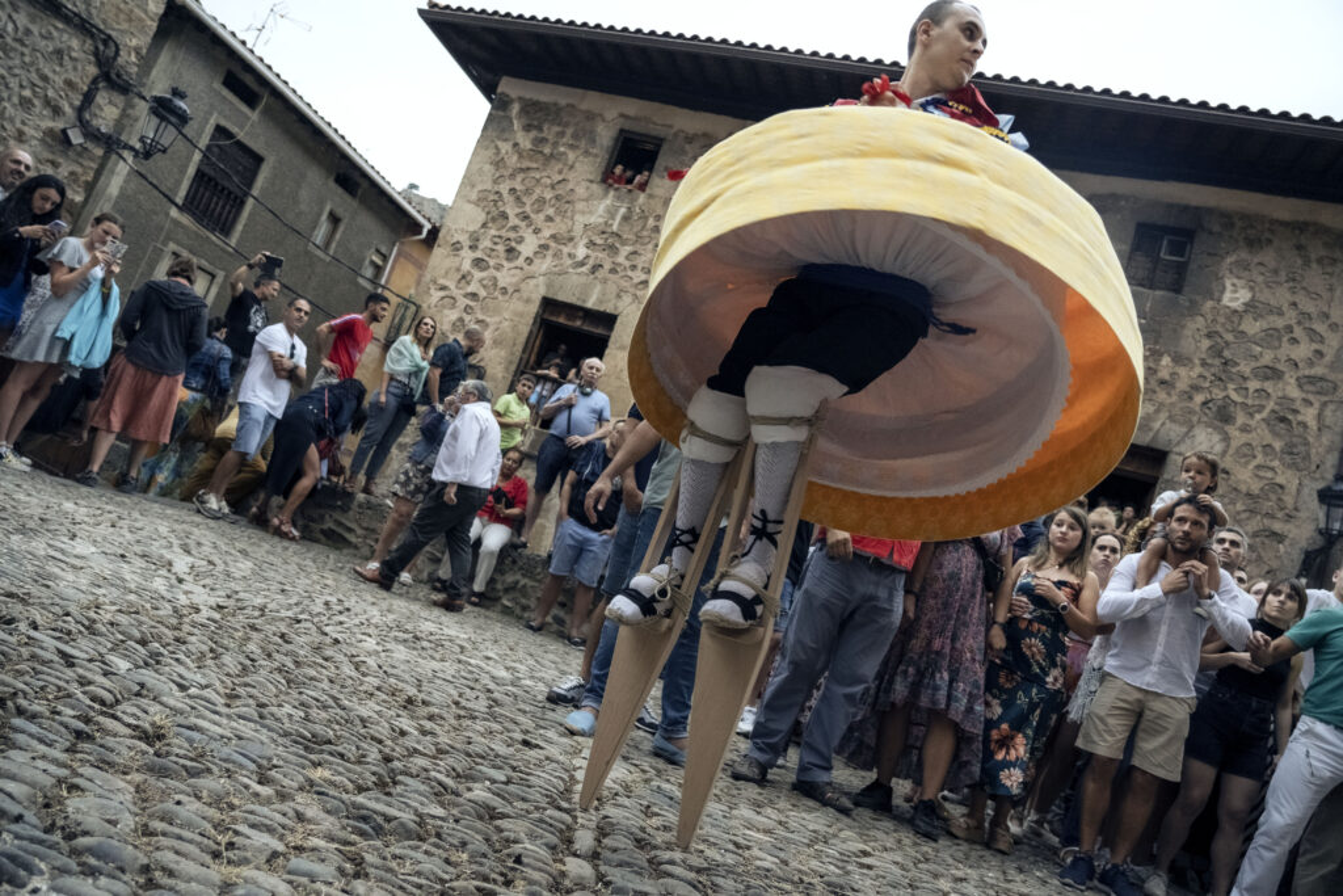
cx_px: 672
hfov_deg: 73.7
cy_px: 448
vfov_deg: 53.1
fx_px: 895
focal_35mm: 24
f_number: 4
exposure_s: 1/640
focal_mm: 24
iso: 6400
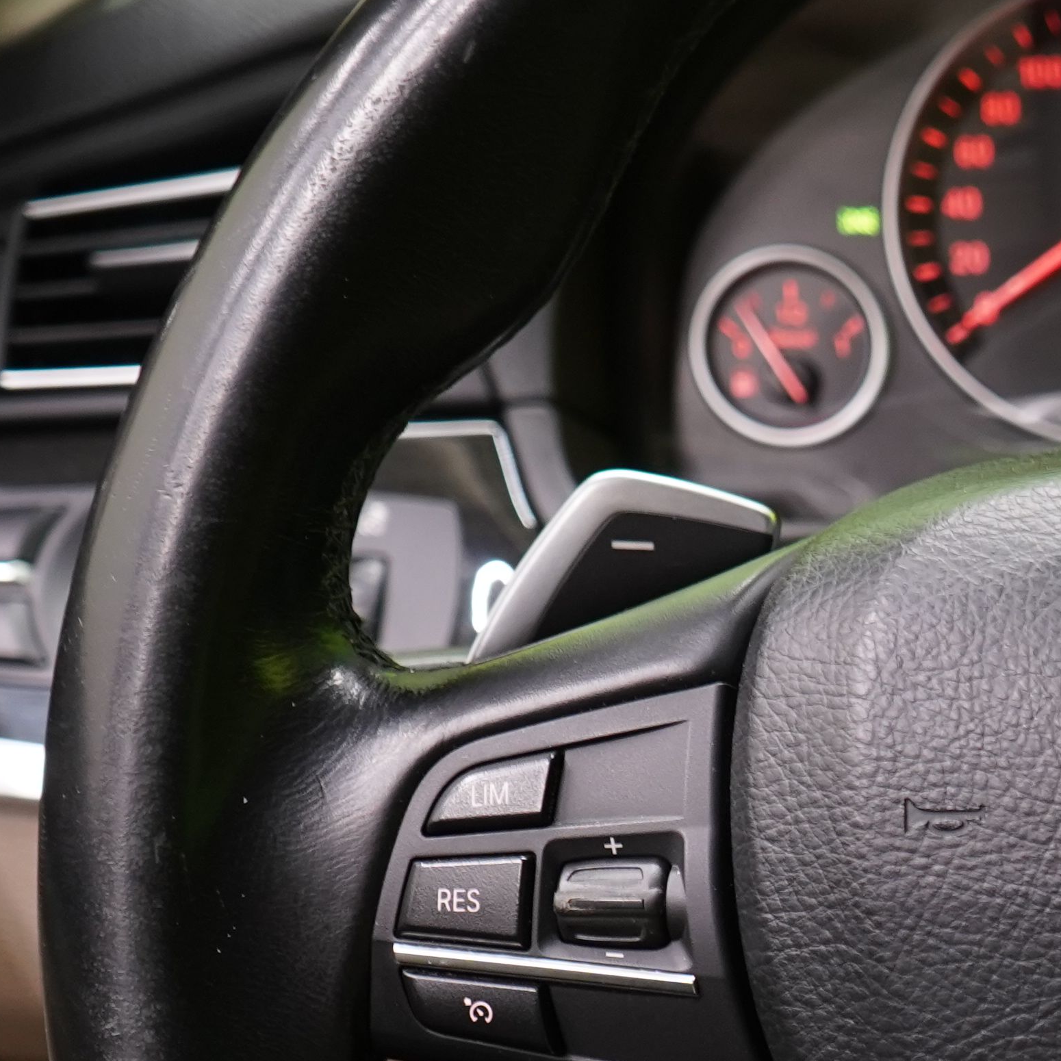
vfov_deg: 16.9
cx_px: 1432
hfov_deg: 16.1
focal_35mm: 102
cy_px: 907
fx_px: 3537
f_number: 5
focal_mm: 31
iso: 1250
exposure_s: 1/25
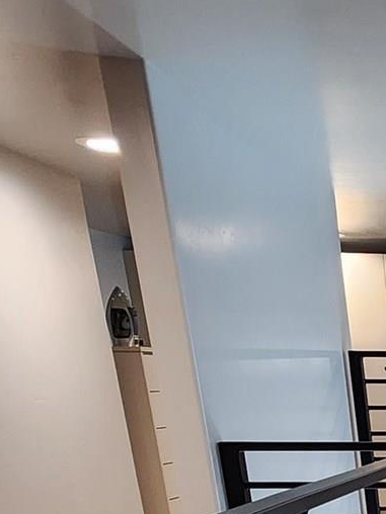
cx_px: 693
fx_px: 877
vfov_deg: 25.6
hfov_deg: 19.0
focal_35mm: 59
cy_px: 746
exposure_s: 1/60
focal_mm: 2.2
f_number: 2.2
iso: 250
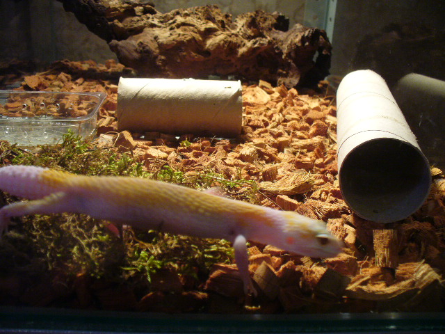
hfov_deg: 50.1
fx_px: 476
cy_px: 167
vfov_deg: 38.7
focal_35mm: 37
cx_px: 222
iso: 160
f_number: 2.8
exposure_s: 1/30
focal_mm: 6.1
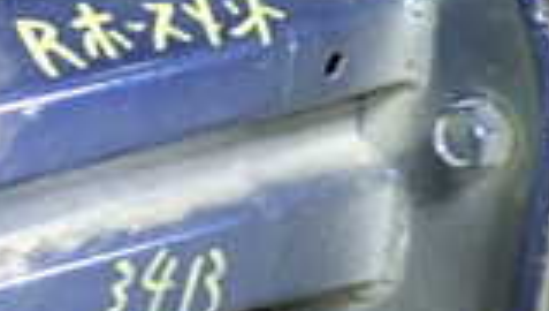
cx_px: -162
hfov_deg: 16.5
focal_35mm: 123
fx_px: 1793
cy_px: 35
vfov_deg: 9.9
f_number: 2.3
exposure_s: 1/30
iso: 500
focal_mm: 5.4
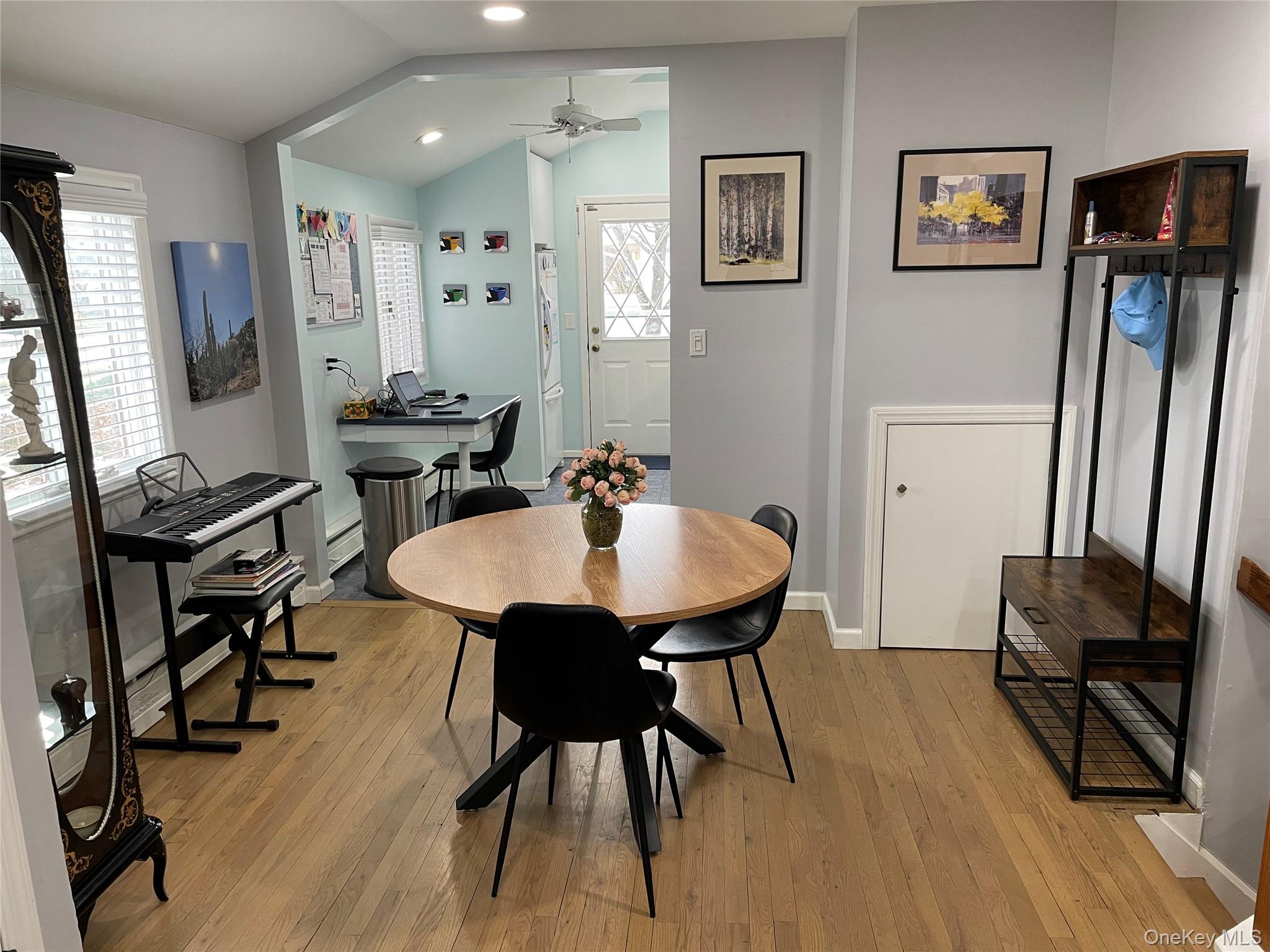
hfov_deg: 67.3
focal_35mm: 26
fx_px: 954
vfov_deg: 53.1
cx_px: 635
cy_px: 476
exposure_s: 1/60
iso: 80
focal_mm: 4.2
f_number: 1.6
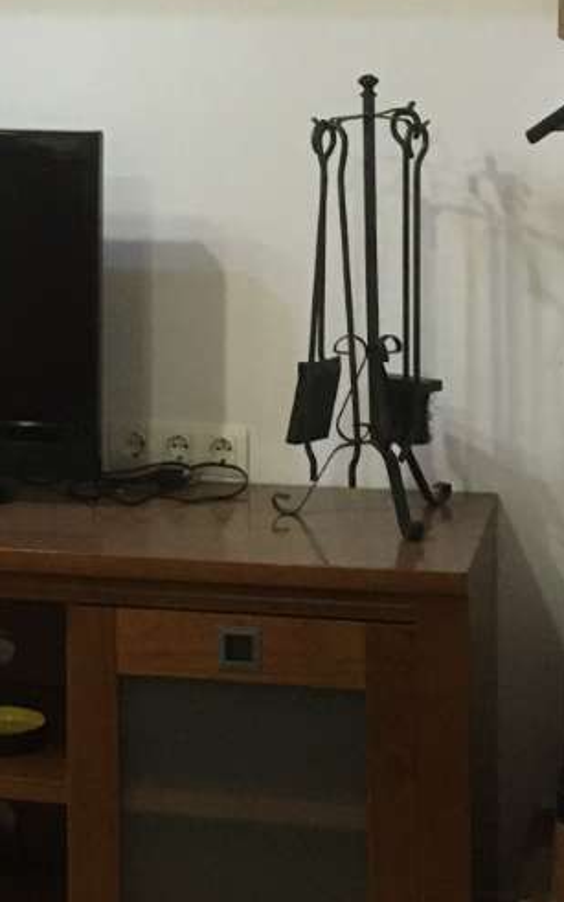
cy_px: 94
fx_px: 2311
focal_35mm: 94
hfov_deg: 13.8
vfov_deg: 21.6
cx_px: 76
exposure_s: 1/33
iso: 200
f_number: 2.2
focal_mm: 4.15
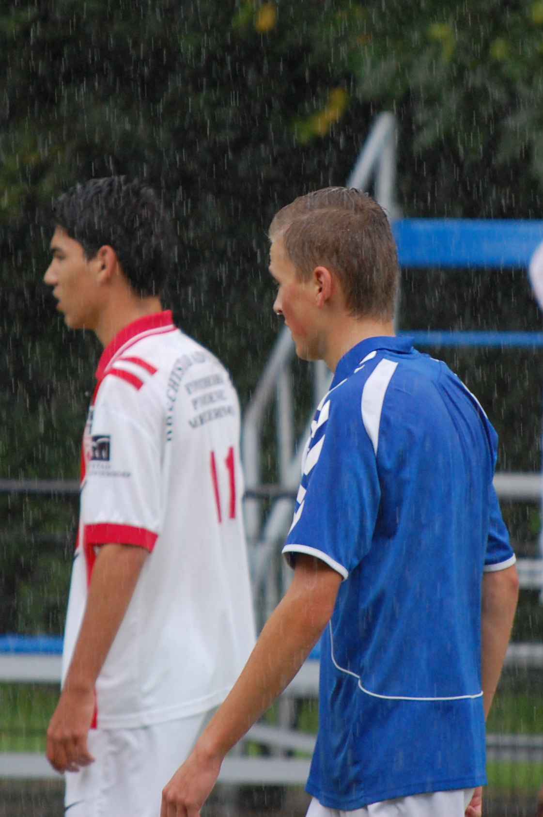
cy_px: 408
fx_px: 6800
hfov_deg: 4.6
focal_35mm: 300
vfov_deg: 6.9
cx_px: 272
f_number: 5.6
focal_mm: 200
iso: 800
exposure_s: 1/400
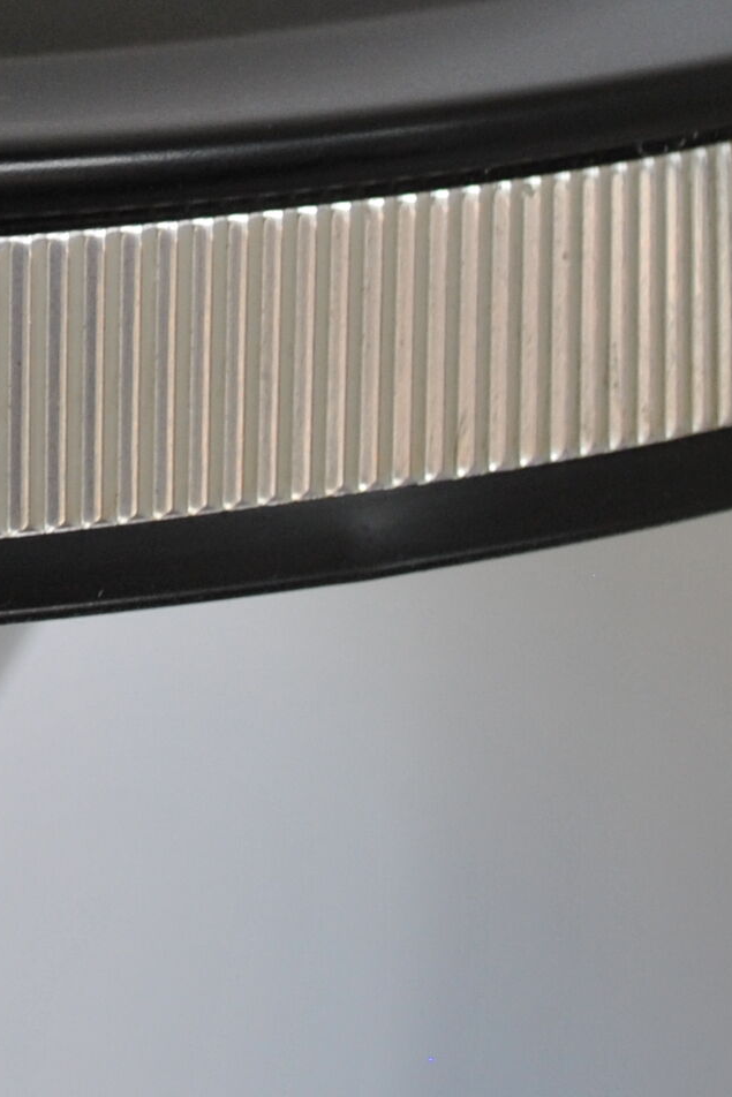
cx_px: -622
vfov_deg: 11.9
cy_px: -37
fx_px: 5213
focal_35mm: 171
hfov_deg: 7.8
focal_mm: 28
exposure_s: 1/100
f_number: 5
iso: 200
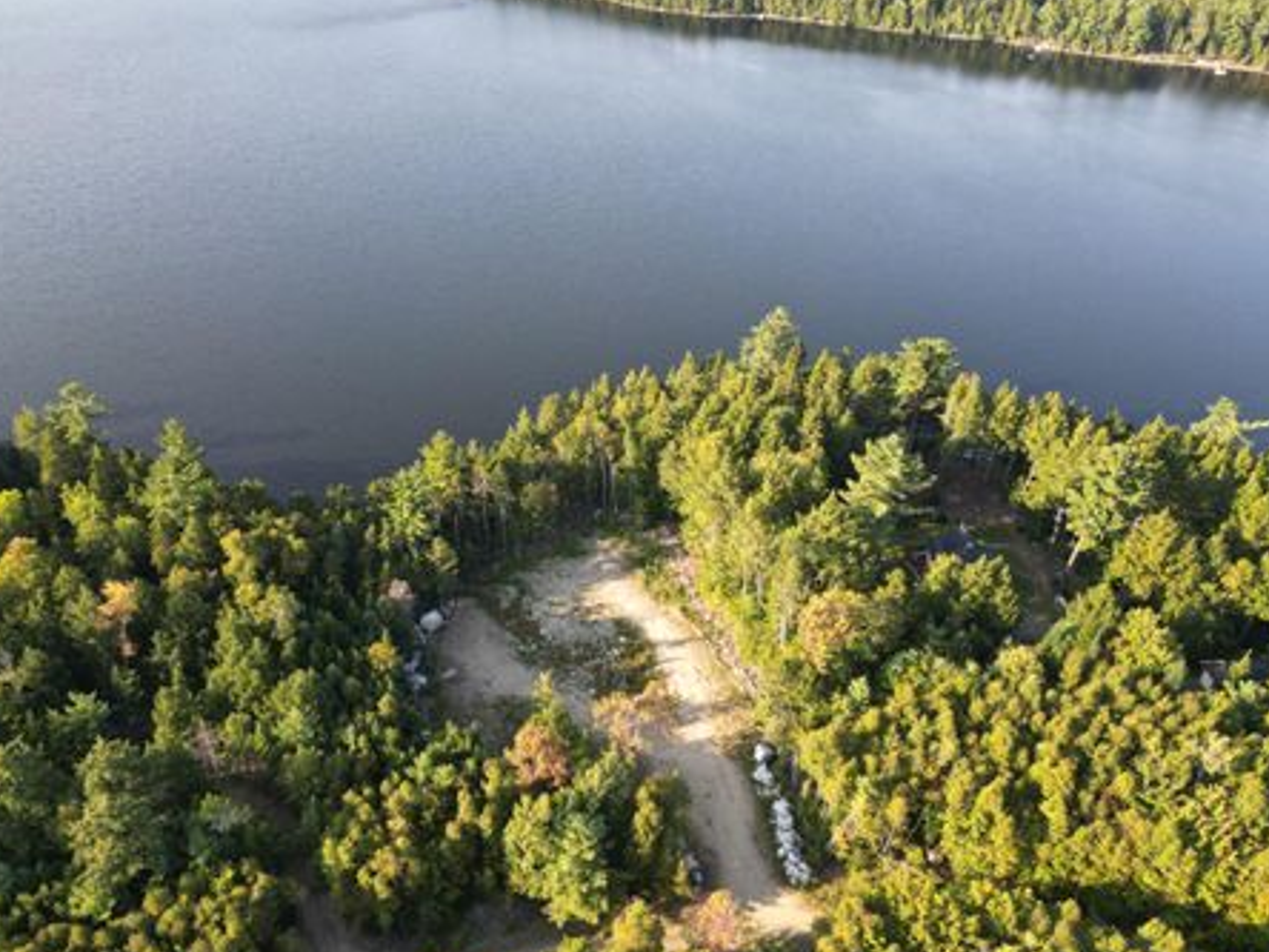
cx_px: 626
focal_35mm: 27
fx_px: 990
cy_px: 516
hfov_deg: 65.3
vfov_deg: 51.3
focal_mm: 6.72
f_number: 1.7
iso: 100
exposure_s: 1/500
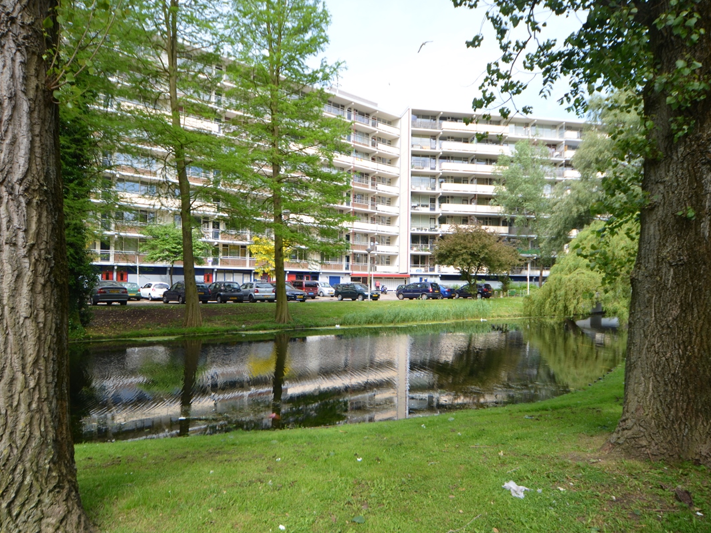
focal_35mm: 22
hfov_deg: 77.4
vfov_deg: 62.1
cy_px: 265
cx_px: 332
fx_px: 443
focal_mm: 13
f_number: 6.3
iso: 320
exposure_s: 1/320
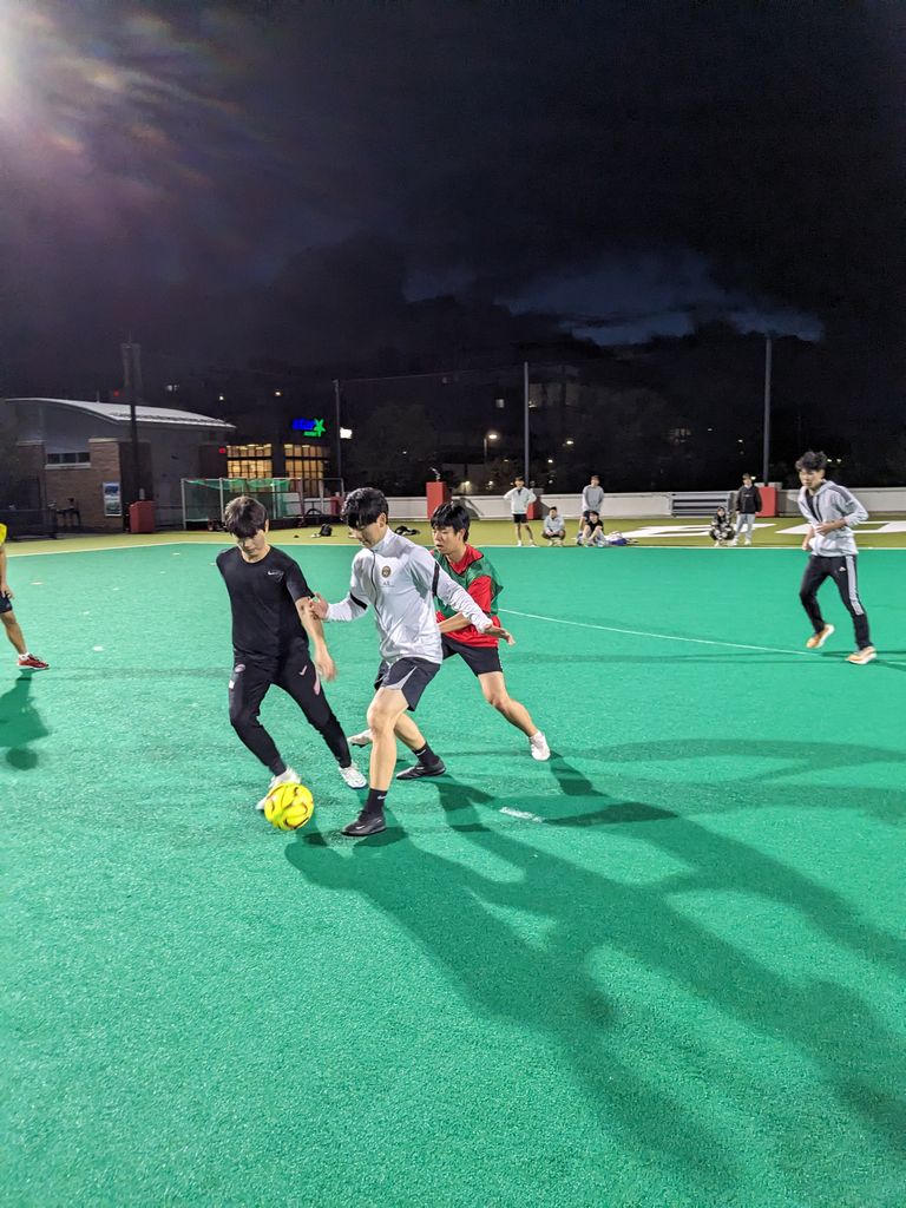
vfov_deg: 65.3
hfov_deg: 51.4
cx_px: 453
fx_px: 942
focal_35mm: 27
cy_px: 604
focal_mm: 4.38
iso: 297
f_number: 1.73
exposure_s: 1/120
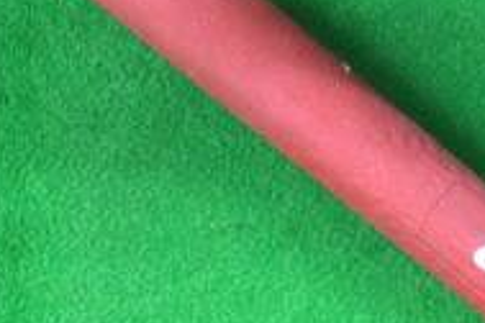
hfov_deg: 18.7
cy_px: 67
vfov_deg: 12.5
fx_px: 1468
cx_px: 293
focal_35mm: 109
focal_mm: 3.3
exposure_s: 1/30
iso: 200
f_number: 2.4
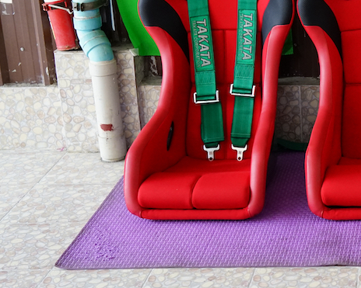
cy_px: 61
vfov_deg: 17.9
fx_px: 908
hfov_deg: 20.9
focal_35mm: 85
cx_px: 442
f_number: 2.8
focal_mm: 35
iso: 2000
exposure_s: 1/60
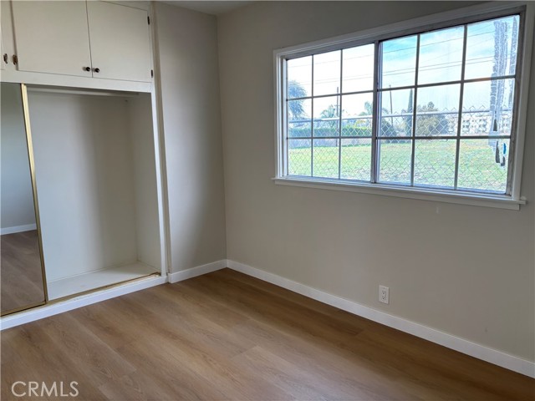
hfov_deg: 67.3
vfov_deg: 53.1
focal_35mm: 26
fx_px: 402
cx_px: 268
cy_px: 200
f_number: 1.6
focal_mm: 5.96
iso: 100
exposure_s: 1/120
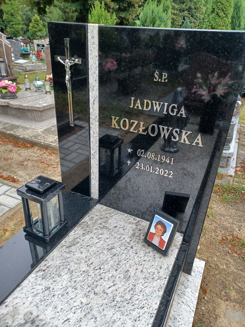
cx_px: 122
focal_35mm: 25
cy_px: 164
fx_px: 236
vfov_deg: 69.4
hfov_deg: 54.9
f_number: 1.8
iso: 32
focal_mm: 4.6
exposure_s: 1/120
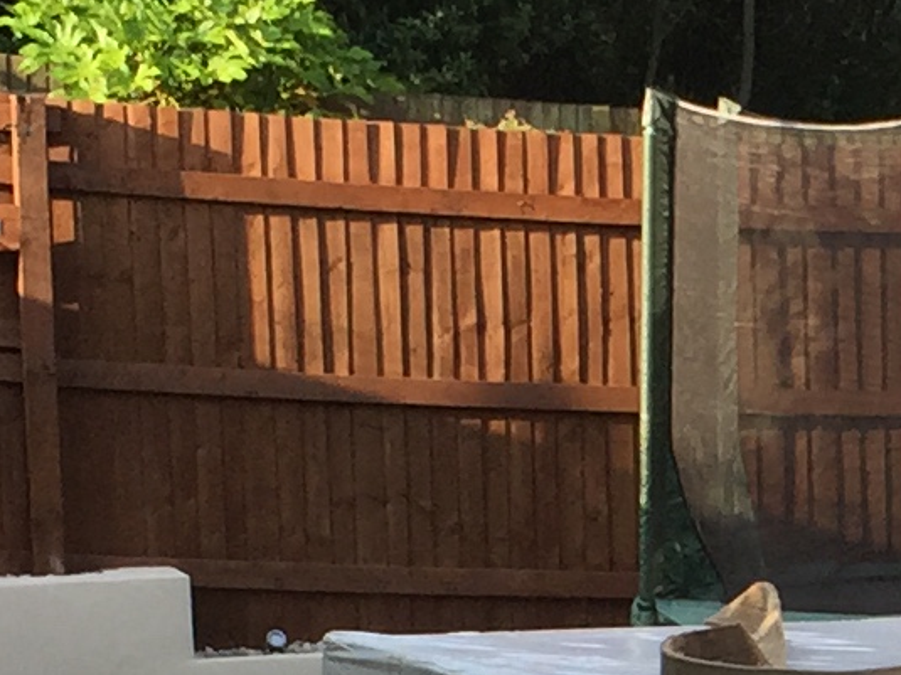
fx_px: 4606
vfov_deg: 8.2
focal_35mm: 177
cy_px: 1060
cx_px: 1172
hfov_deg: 10.9
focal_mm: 4.15
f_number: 2.2
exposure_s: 1/549
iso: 32
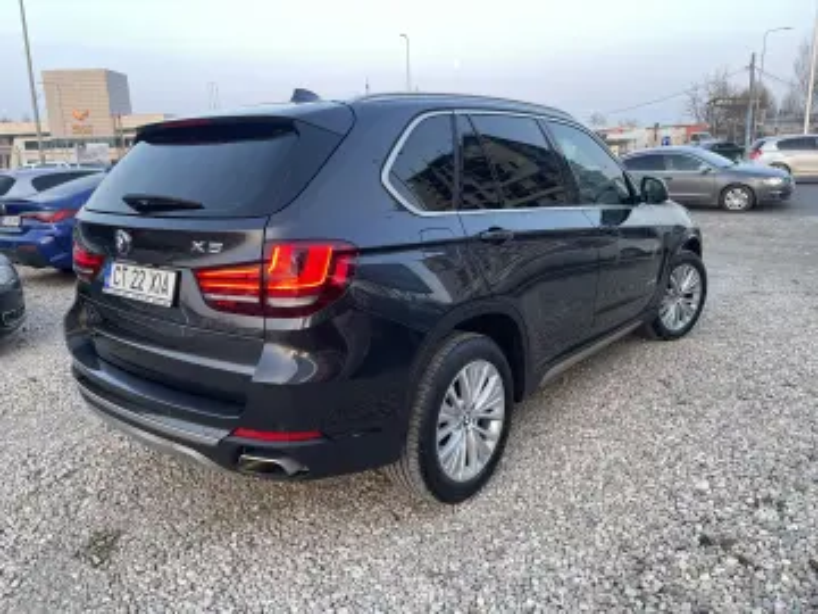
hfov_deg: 67.3
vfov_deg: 53.1
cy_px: 307
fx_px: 614
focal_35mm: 26
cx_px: 409
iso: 100
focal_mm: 5.1
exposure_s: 1/121
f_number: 1.6
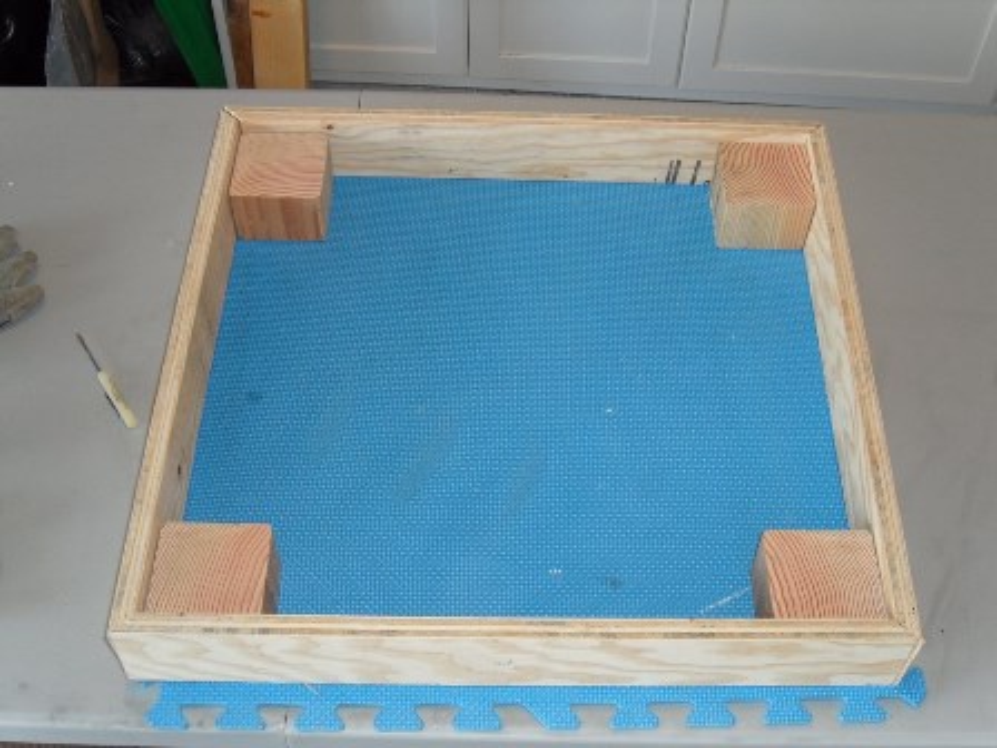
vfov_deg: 31.5
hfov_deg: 41.2
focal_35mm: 46
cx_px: 498
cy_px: 374
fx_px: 1325
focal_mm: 8.2
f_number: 3.8
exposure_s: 1/45
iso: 200
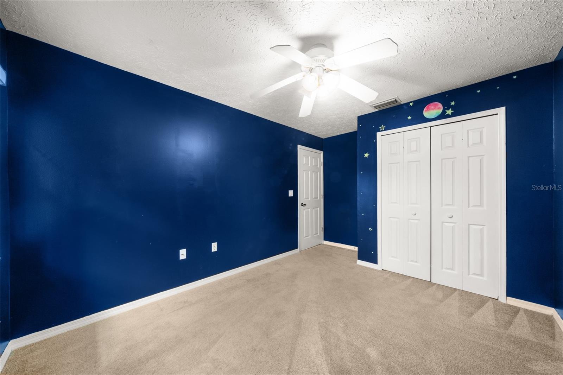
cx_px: 282
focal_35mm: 12
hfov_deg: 112.6
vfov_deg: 90.0
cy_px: 188
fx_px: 188
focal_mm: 12
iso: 400
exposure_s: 1.3
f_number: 11
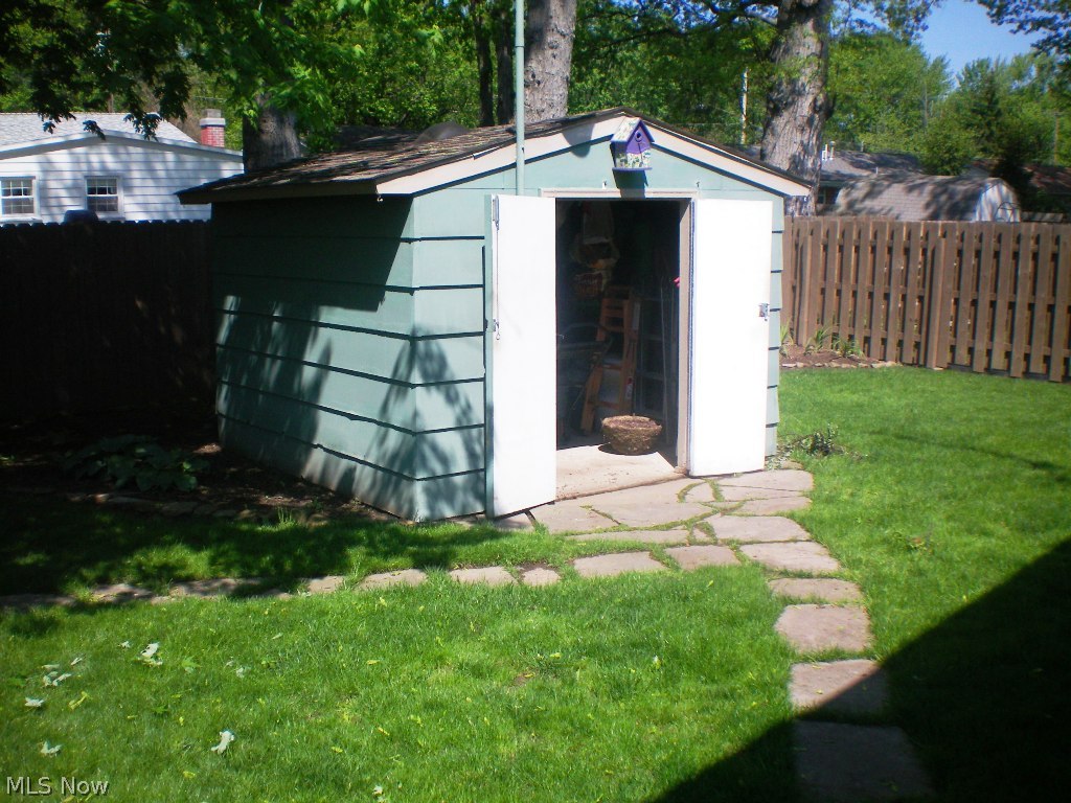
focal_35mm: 38
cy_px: 402
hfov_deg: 49.0
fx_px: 1176
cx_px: 536
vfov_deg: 37.7
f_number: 4.6
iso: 64
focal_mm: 6.3
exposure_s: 1/500
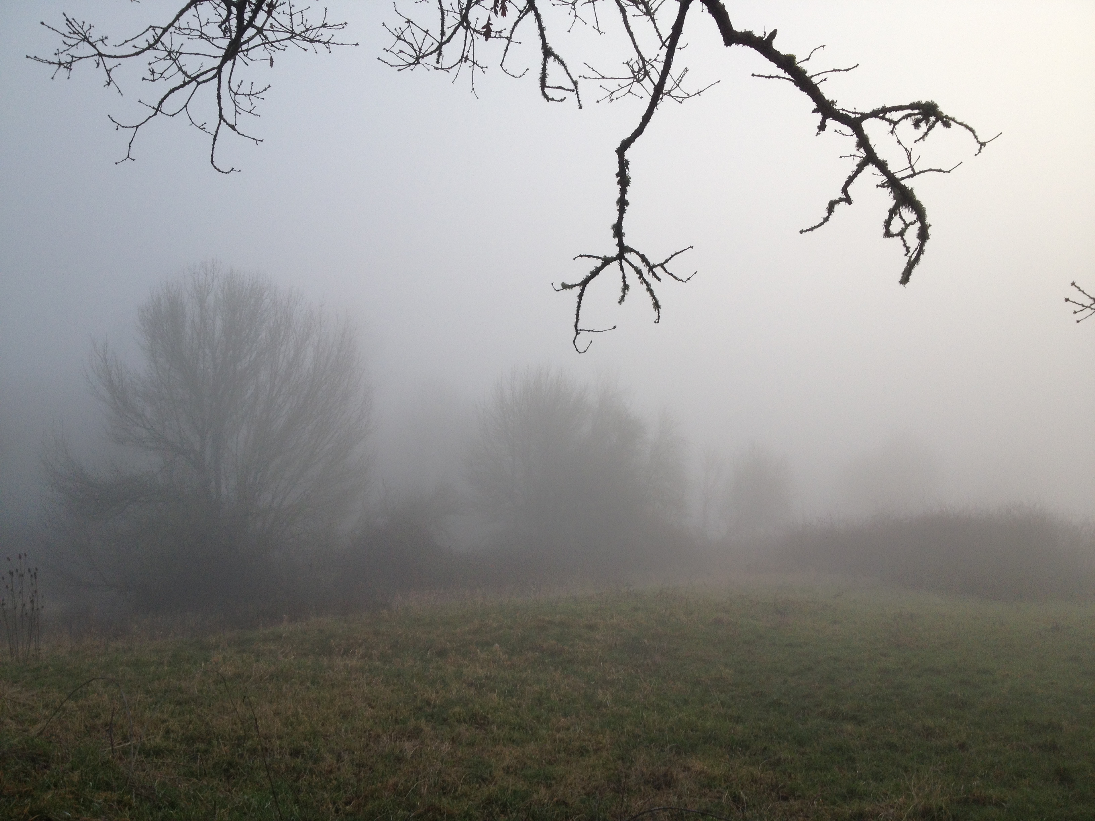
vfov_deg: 40.7
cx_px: 548
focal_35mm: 35
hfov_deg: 52.6
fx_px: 1107
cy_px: 410
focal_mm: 4.28
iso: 50
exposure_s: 1/593
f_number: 2.4
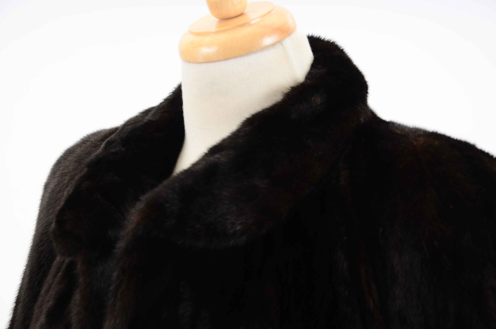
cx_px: 248
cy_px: 164
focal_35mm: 112
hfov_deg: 18.2
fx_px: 1547
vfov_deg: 12.1
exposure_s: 1/80
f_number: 7.1
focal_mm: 75
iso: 160
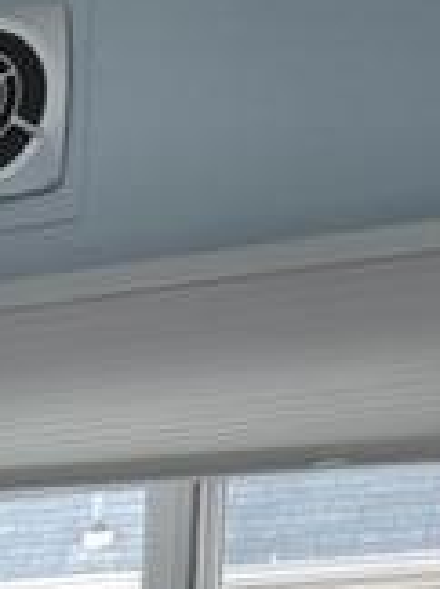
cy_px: 1087
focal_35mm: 103
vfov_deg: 16.0
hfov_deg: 13.0
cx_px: -335
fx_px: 1750
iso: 125
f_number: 1.6
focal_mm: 5.1
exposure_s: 1/100
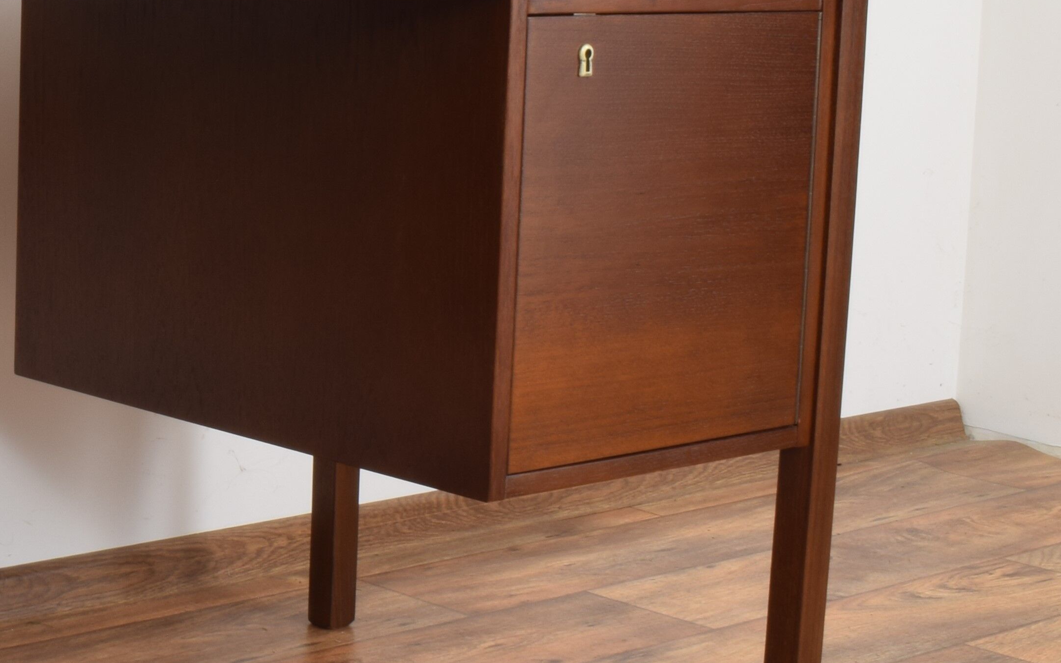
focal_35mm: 85
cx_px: -83
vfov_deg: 15.3
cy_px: 221
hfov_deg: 23.0
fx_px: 2458
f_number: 25
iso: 100
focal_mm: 20
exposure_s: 5
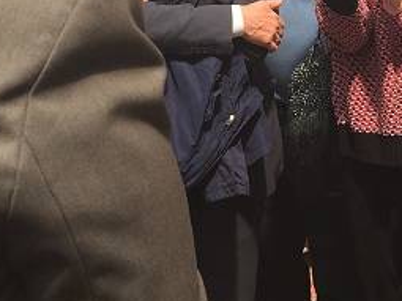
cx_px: 304
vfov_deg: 15.2
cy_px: -124
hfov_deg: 21.4
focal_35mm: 91
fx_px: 1056
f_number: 2.2
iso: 32
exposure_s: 1/356
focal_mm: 4.15
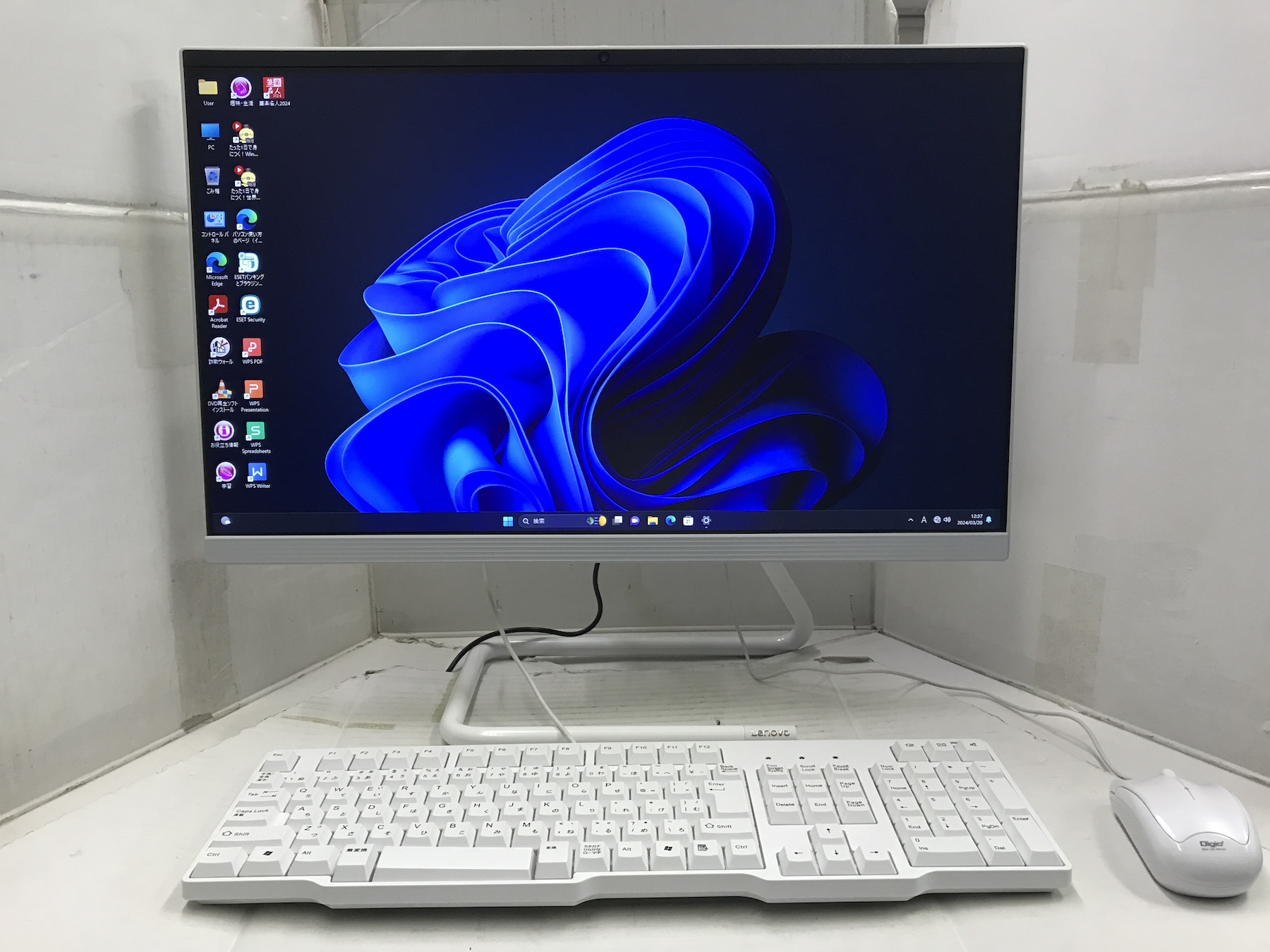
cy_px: 476
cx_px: 635
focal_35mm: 28
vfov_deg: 49.7
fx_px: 1027
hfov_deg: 63.4
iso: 40
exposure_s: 1/30
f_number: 1.8
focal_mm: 3.99
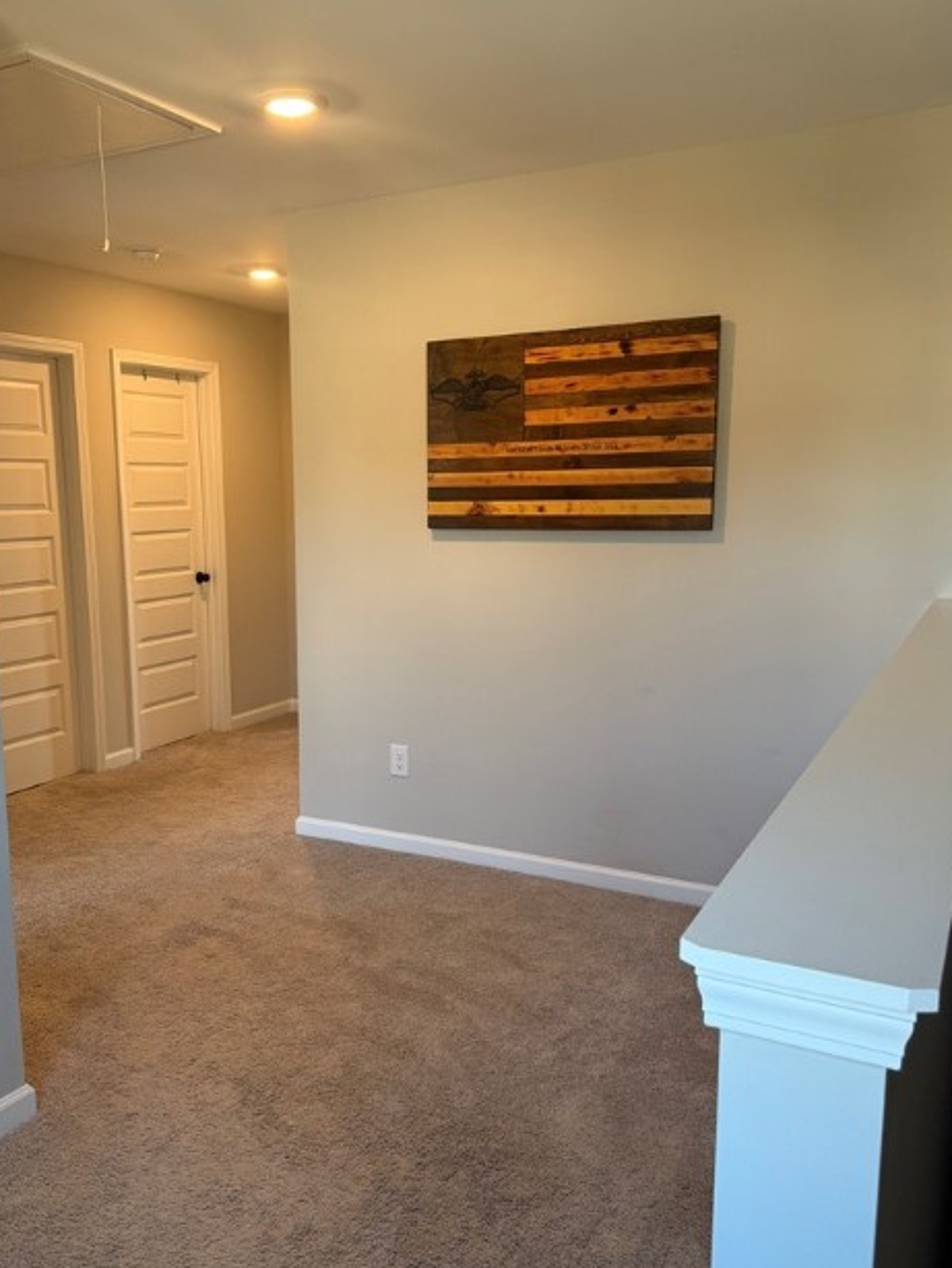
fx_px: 1099
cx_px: 386
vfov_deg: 59.9
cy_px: 651
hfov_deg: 46.6
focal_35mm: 30
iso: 160
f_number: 1.78
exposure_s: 1/120
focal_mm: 6.76
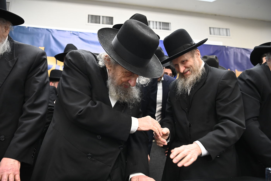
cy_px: 90
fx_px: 233
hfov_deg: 60.3
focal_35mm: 31
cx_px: 136
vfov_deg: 42.3
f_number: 4
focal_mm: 31
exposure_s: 1/160
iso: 2000
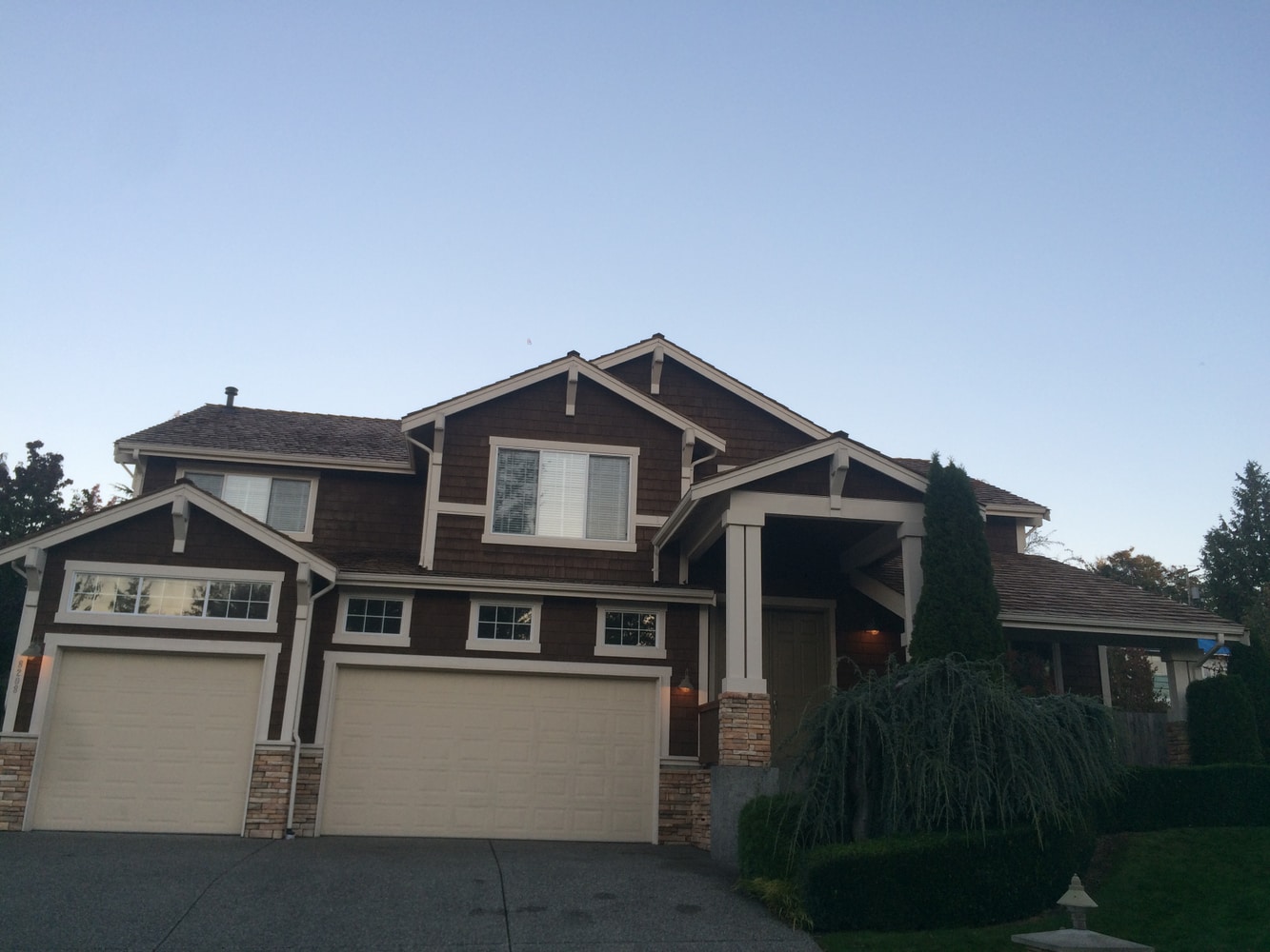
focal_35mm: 29
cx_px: 635
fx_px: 1064
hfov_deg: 61.7
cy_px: 476
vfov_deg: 48.2
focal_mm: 4.15
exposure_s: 1/143
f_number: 2.2
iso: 32
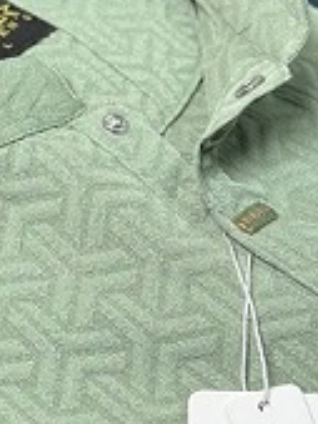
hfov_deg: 11.7
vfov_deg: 15.5
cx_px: 178
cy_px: 188
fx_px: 1554
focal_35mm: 127
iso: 125
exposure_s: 1/119
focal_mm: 6.86
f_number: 1.78
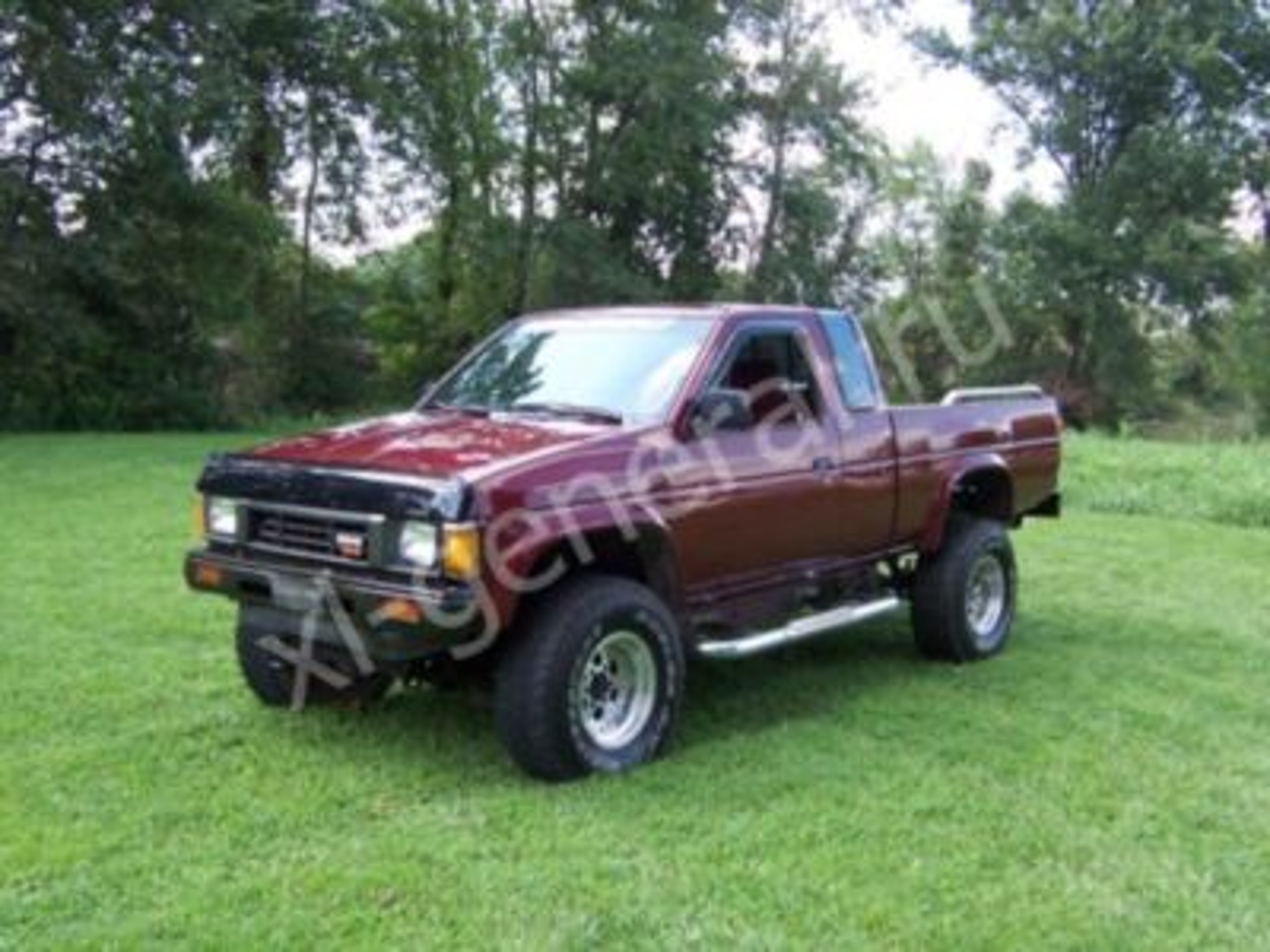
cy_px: 476
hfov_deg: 51.4
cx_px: 635
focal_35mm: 36
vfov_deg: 39.7
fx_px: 1321
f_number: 3.4
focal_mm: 5.6
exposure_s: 1/125
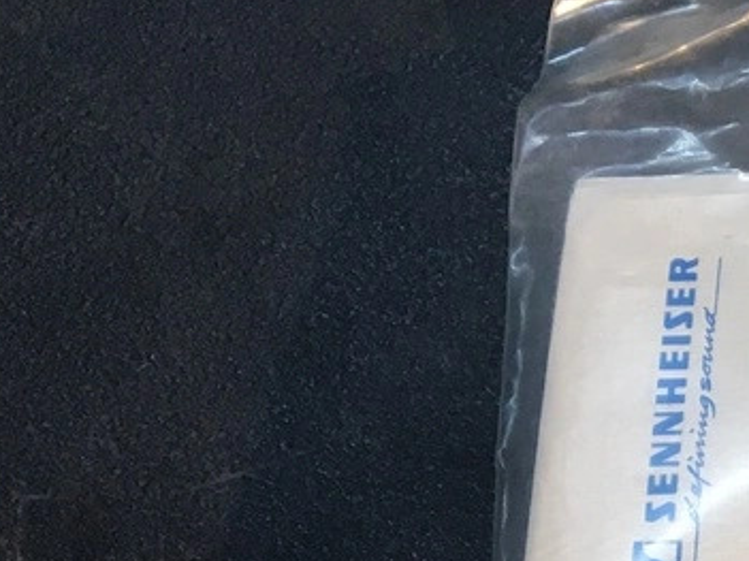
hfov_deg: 14.4
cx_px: 1385
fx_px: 2574
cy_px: 717
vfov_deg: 12.1
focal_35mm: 119
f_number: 2.2
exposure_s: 1/33
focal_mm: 4.15
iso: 50
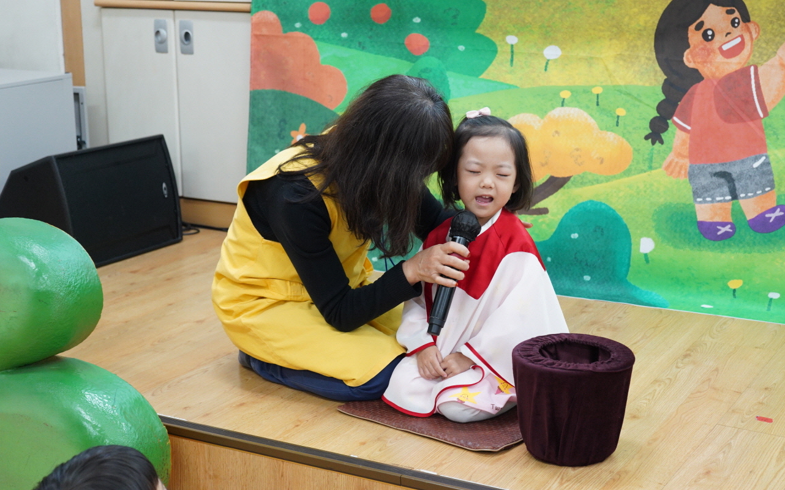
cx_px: 396
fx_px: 1326
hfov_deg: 33.0
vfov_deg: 21.0
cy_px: 251
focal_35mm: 62
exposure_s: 1/60
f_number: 5.6
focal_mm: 60
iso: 2500
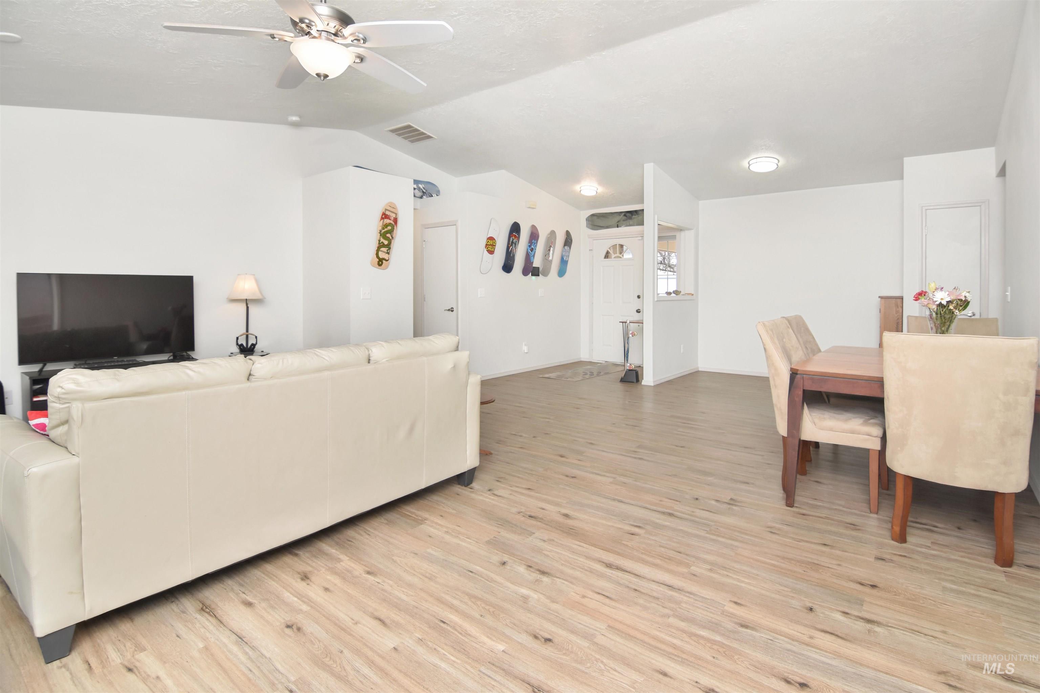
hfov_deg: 95.0
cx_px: 520
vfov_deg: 72.1
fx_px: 477
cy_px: 346
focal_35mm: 16
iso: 640
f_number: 6.3
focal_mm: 11
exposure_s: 1/200
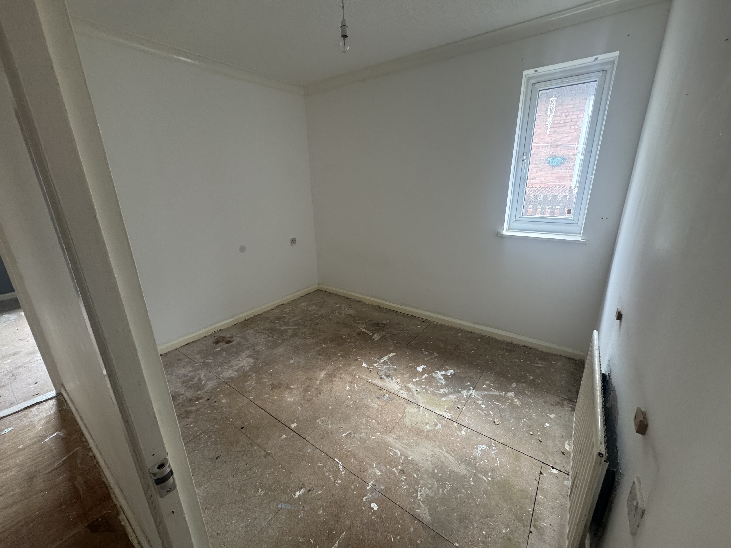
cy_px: 274
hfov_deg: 102.1
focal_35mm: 14
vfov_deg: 85.7
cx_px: 366
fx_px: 296
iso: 250
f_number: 2.2
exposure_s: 1/50
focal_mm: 2.22
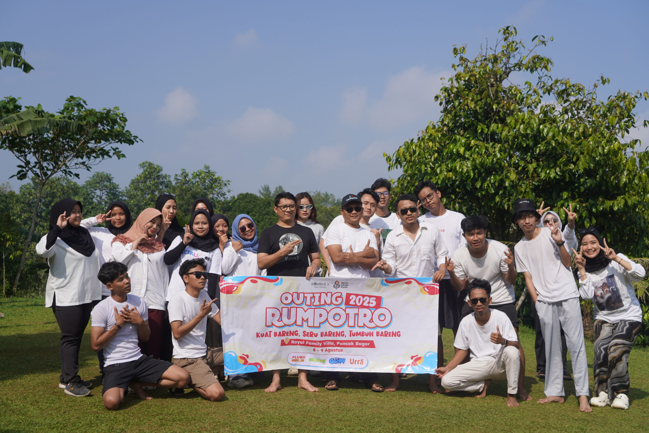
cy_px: 216
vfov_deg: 25.8
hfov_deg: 37.8
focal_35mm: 52
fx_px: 946
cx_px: 324
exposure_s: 1/1250
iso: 100
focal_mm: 35
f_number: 4.5
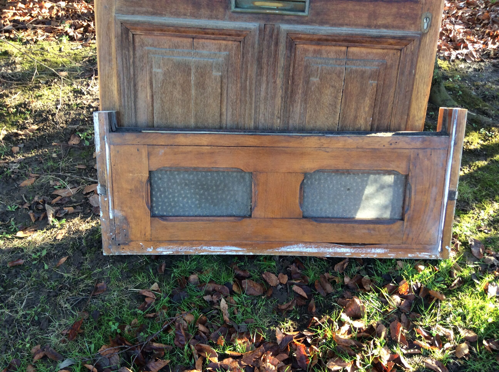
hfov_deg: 56.9
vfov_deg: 44.1
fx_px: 461
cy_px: 186
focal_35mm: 32
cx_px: 250
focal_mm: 3.3
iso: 64
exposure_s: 1/100
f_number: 2.4
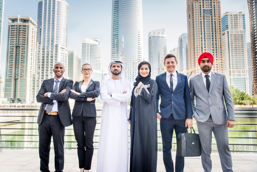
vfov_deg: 42.4
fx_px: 221
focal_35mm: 31
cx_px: 128
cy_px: 87
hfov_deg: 60.3
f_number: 4
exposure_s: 1/250
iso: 125
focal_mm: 30
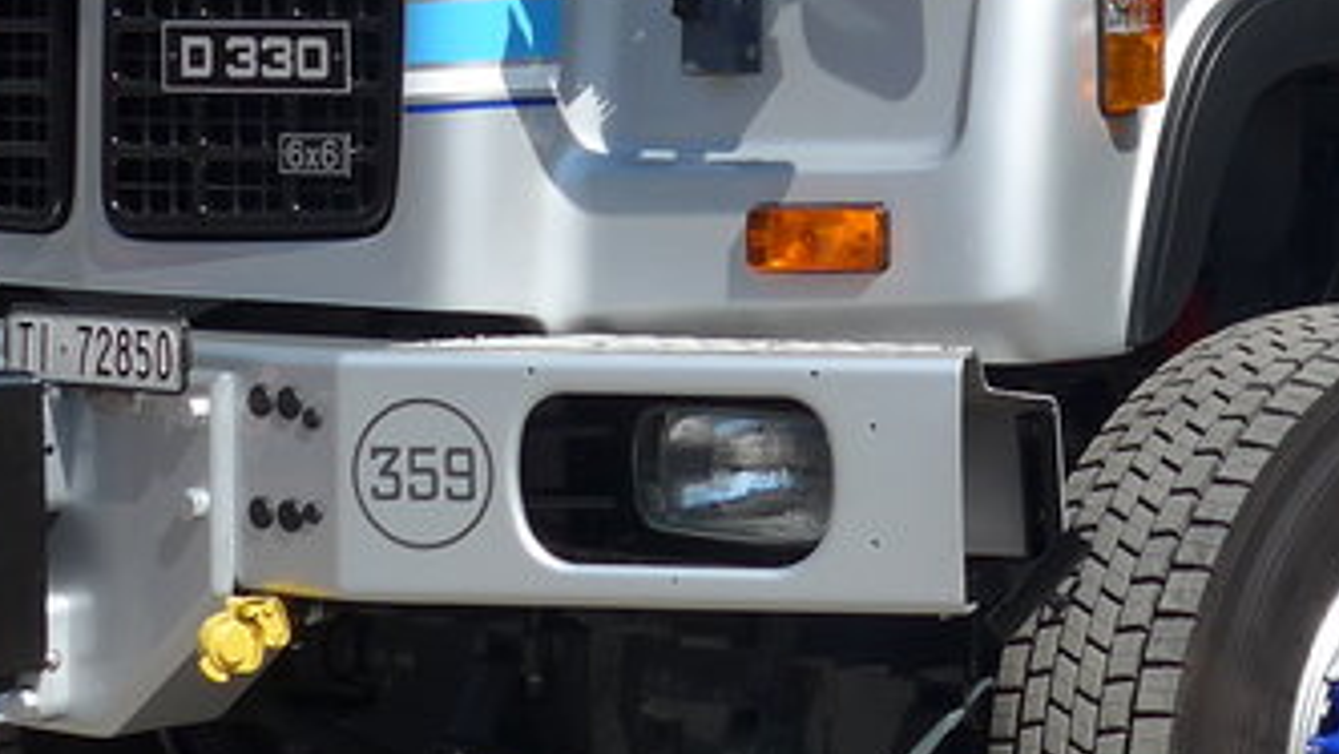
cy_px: -117
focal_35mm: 134
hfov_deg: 15.9
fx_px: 4759
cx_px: 1133
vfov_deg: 9.0
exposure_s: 1/1600
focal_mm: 7
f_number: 2.8
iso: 80
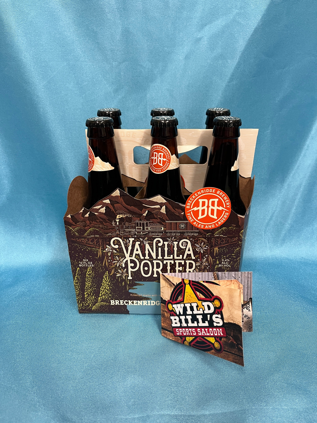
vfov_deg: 67.3
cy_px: 212
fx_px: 317
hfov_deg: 53.1
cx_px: 158
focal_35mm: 26
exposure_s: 1/60
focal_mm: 5.1
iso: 160
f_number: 1.6
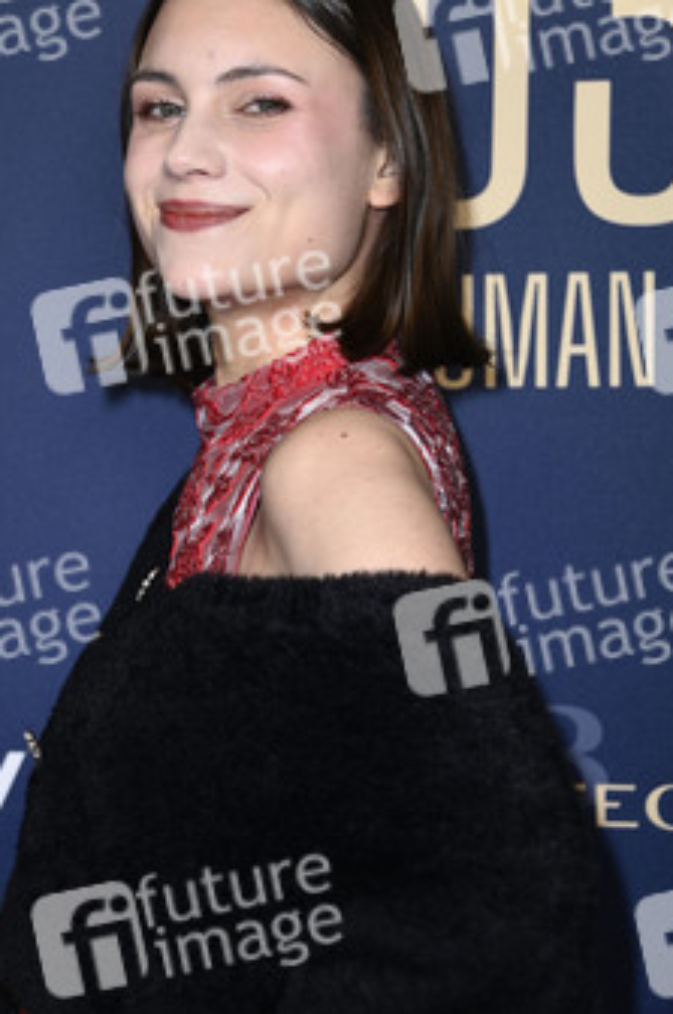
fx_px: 3516
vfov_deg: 16.4
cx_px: 275
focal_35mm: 125
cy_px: 474
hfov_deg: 10.9
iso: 500
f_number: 5.6
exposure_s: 1/250
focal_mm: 105
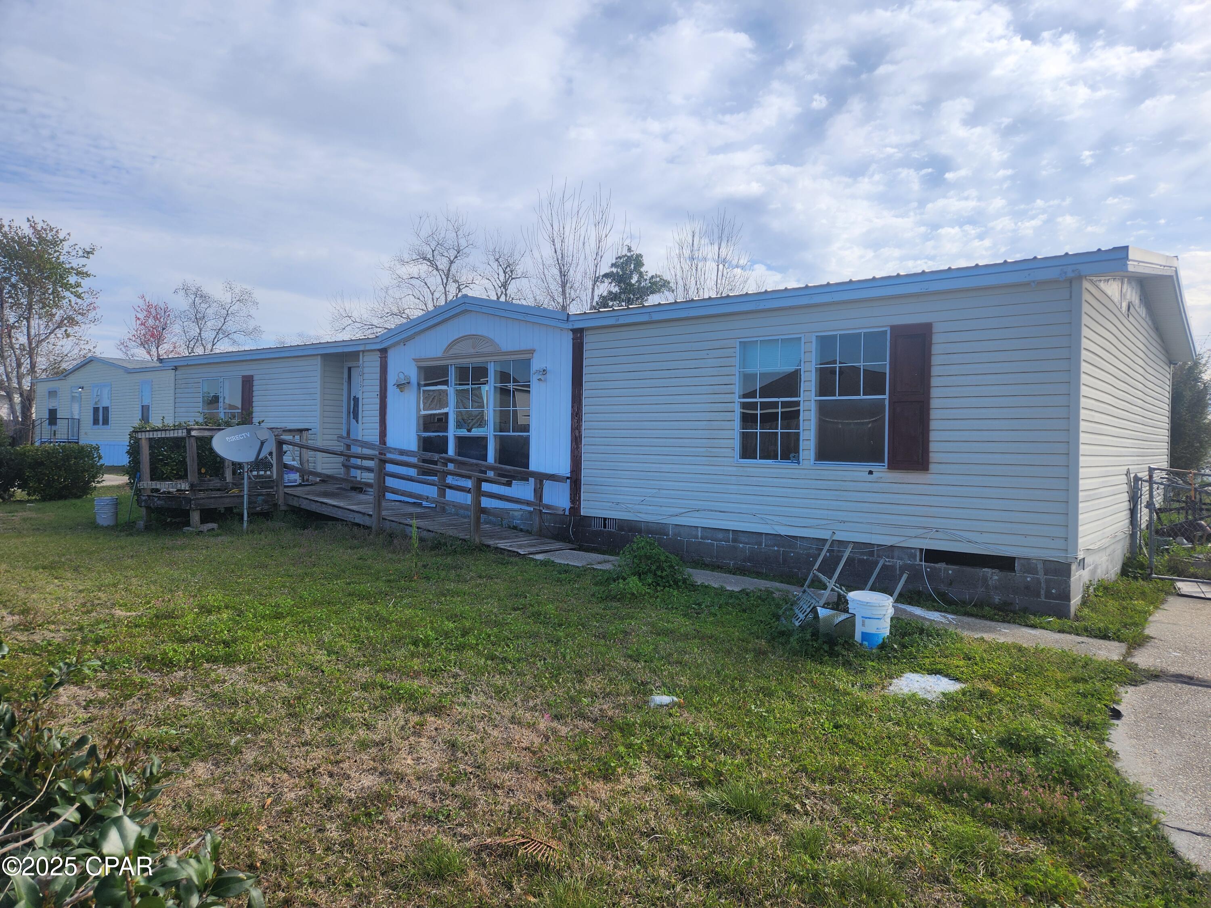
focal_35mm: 23
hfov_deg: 73.9
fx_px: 805
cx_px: 606
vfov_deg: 58.9
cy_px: 454
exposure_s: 1/1714
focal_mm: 5.4
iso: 20
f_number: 1.8
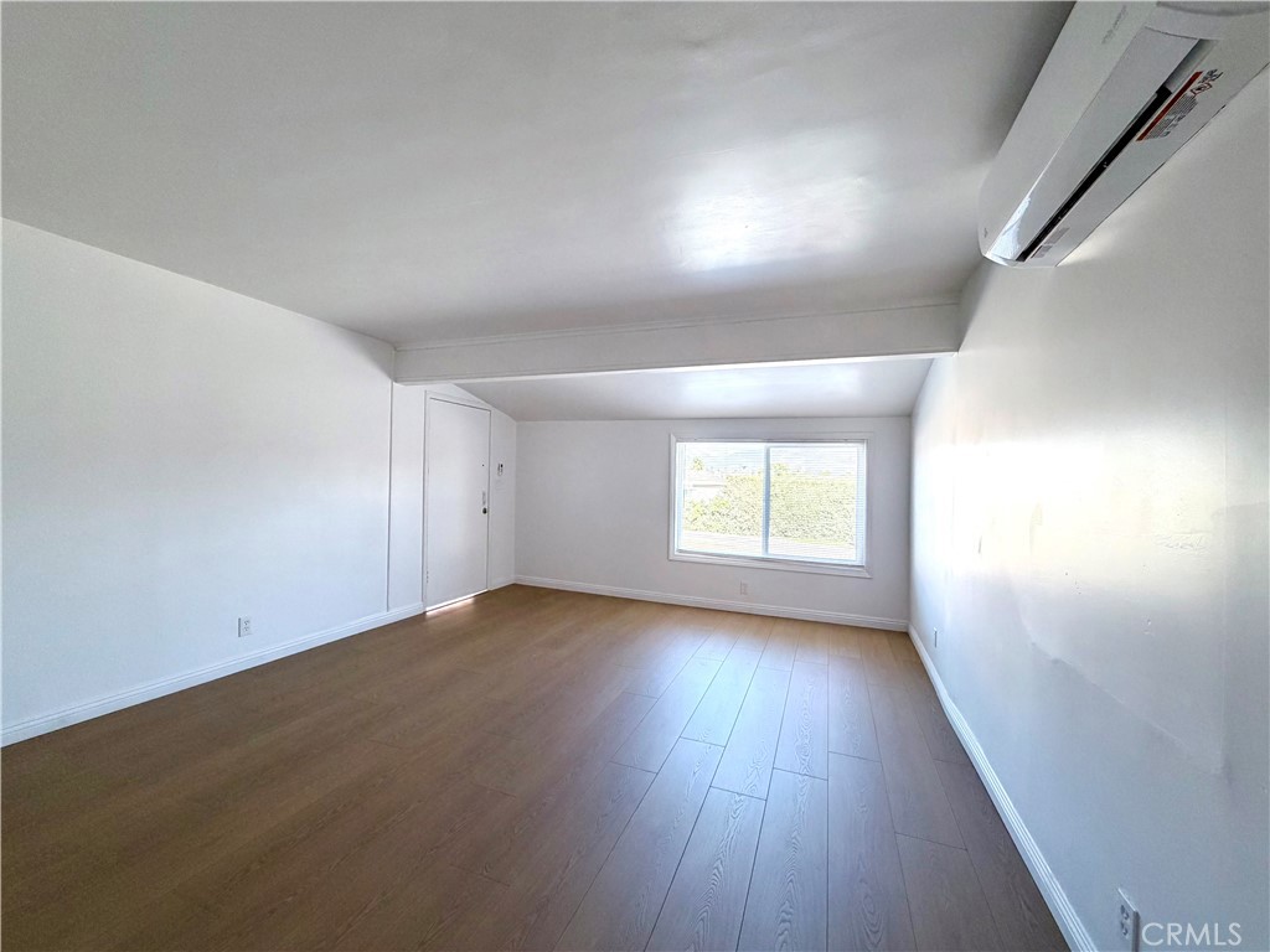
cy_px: 476
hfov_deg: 102.1
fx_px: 514
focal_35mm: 14
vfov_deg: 85.7
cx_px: 635
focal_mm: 2.22
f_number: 2.2
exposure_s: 1/121
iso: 200
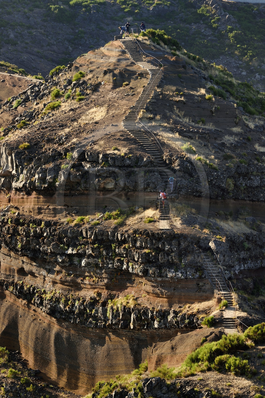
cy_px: 199
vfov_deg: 10.3
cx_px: 132
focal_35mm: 200
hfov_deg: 6.9
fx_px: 2209
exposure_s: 1/100
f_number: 11
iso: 200
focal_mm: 200
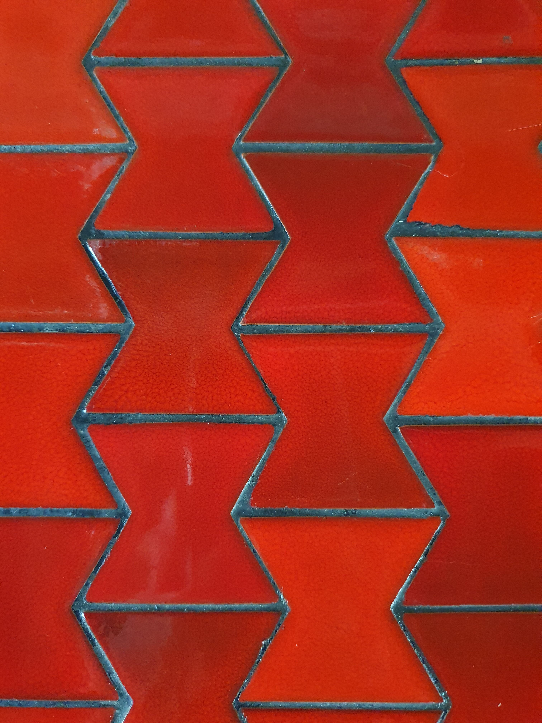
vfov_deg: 67.3
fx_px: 543
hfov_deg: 53.1
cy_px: 362
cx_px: 271
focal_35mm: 26
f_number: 1.5
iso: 500
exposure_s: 1/40
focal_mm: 4.32
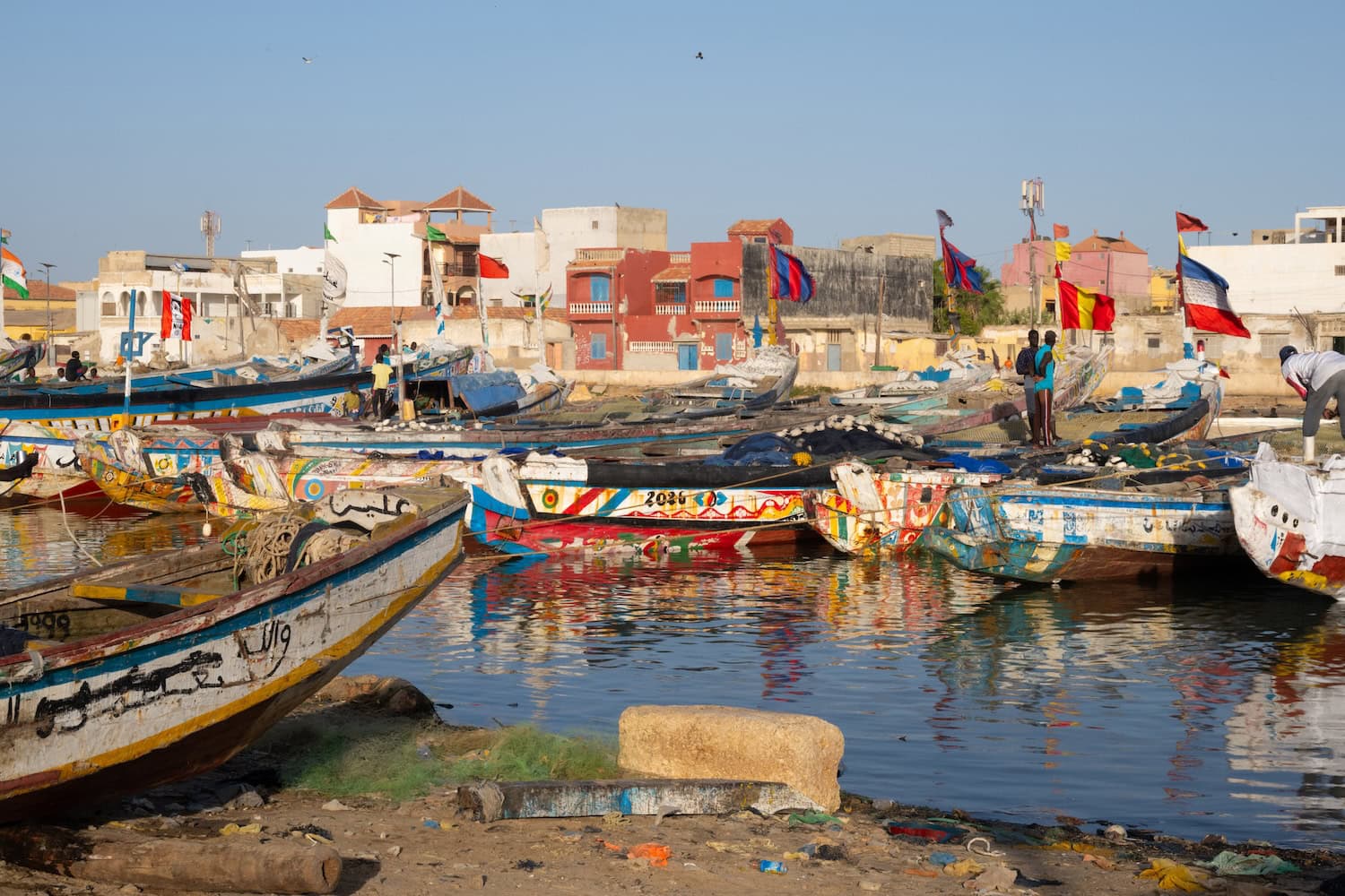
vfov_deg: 23.8
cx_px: 672
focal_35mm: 57
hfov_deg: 35.1
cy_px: 448
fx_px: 2129
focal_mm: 57
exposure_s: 1/250
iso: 500
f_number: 20
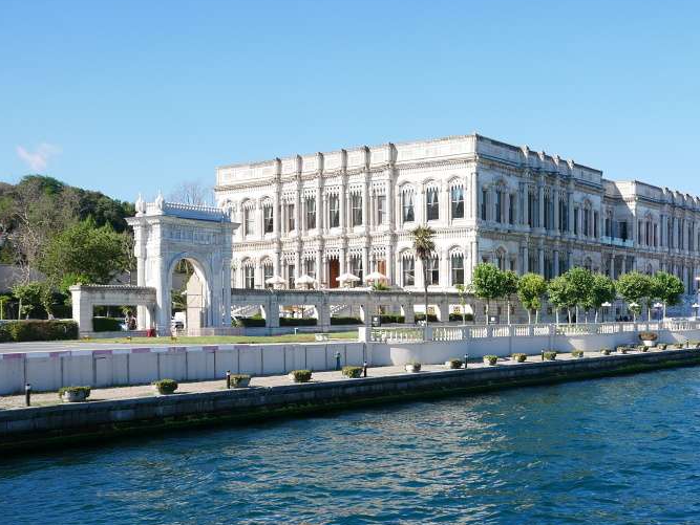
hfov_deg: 38.8
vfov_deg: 30.1
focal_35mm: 48
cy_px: 337
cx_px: 505
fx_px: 971
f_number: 7.1
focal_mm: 15
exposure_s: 1/400
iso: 200
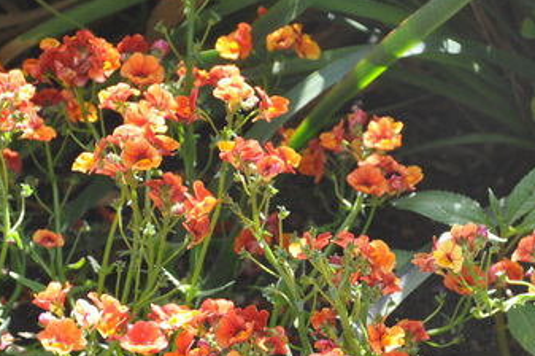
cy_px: 302
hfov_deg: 7.7
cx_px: 318
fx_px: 3964
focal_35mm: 267
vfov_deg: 5.1
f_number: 7.1
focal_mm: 80
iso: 500
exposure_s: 1/200
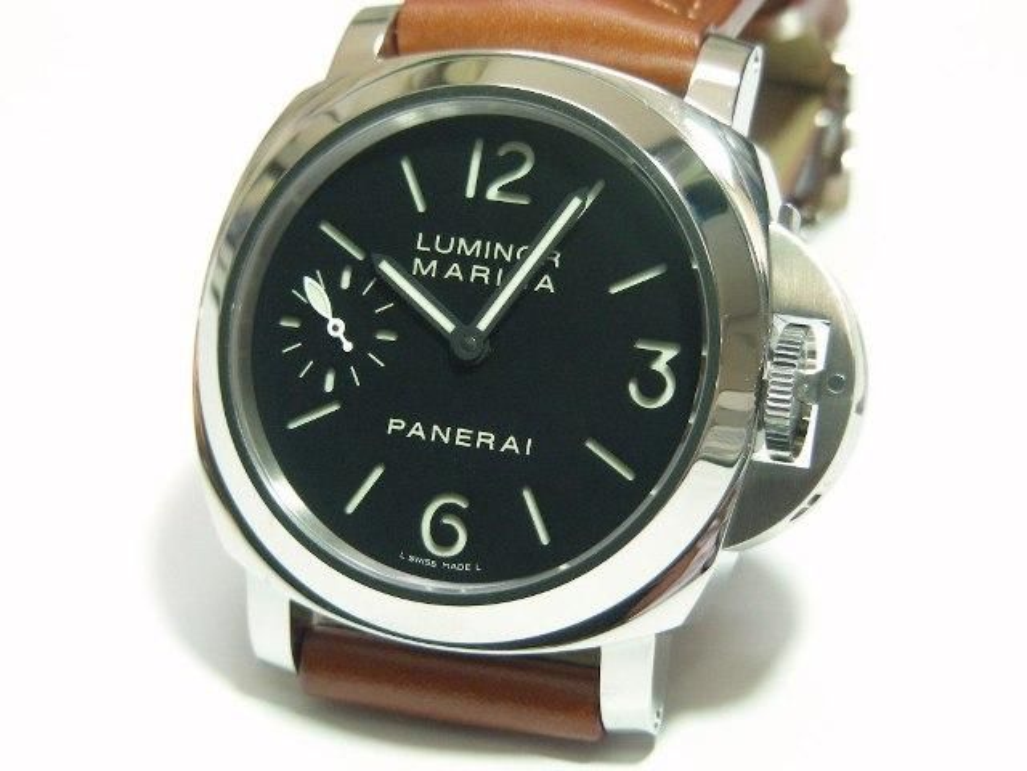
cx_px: 514
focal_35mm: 87
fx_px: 2581
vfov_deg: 17.0
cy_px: 386
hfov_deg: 22.5
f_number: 3.5
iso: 200
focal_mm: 14.6
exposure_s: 1/19
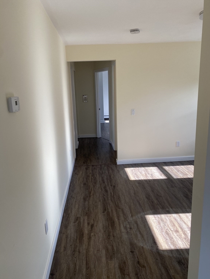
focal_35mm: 26
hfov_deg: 53.1
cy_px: 140
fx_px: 210
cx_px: 105
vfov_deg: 67.3
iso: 50
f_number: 1.8
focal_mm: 4.25
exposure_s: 1/122
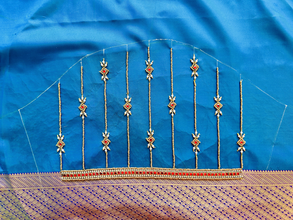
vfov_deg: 53.1
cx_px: 146
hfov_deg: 67.3
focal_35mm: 26
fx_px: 220
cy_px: 110
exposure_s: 1/124
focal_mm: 5.7
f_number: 1.5
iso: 64
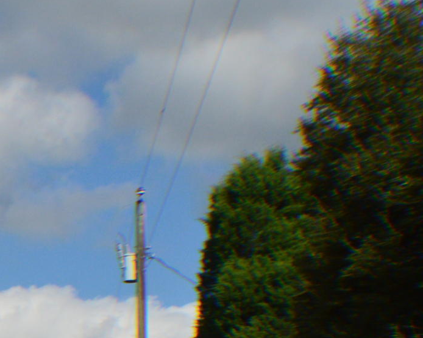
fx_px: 1978
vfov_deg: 9.7
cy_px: 366
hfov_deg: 11.8
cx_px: -179
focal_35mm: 158
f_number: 11
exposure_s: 1/500
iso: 360
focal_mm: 26
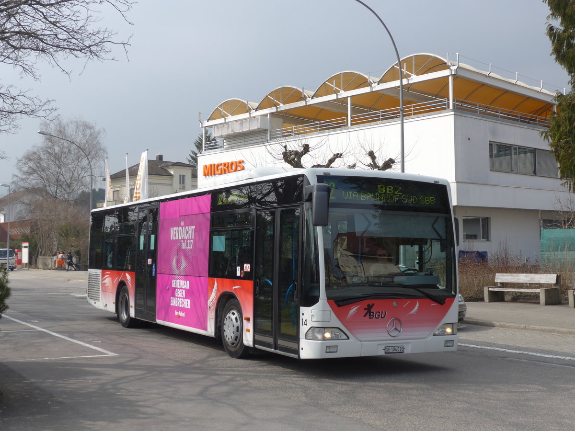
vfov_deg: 30.9
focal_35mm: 47
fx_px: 781
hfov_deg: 40.4
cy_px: 216
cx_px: 288
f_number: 3.2
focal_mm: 10.1
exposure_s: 1/1000
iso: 80
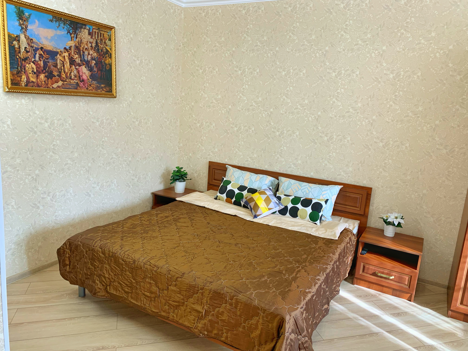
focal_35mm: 26
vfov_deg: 53.1
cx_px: 234
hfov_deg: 67.3
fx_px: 352
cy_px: 176
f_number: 1.8
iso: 80
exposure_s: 1/100
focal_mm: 4.25
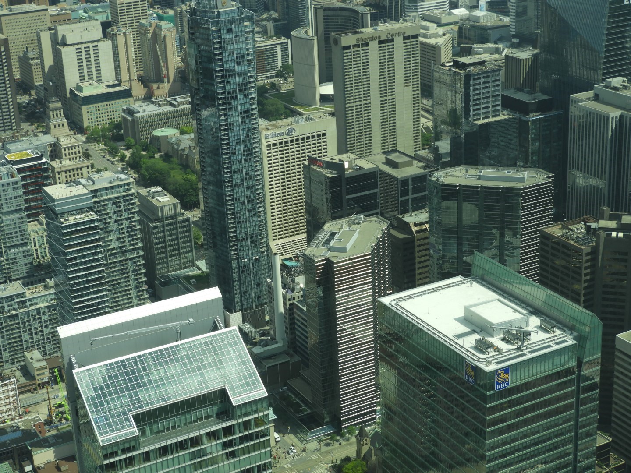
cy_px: 236
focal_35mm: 65
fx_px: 1185
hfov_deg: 29.8
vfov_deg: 22.6
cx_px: 316
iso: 100
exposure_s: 1/200
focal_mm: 11.6
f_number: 4.2
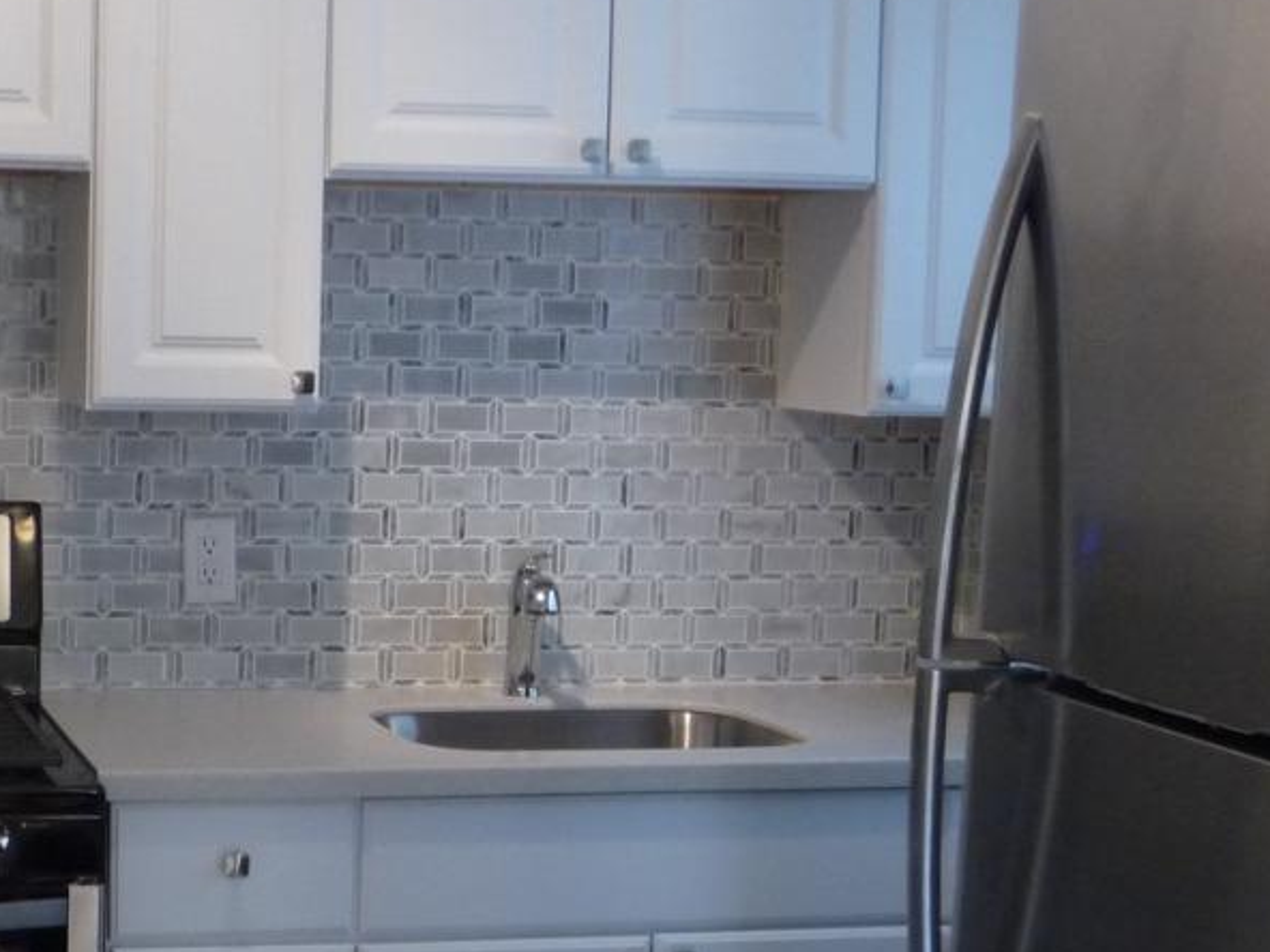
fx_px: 2678
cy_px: 577
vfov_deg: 20.1
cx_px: 197
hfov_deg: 26.0
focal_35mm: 73
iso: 250
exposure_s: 1/30
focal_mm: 5.2
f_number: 3.3
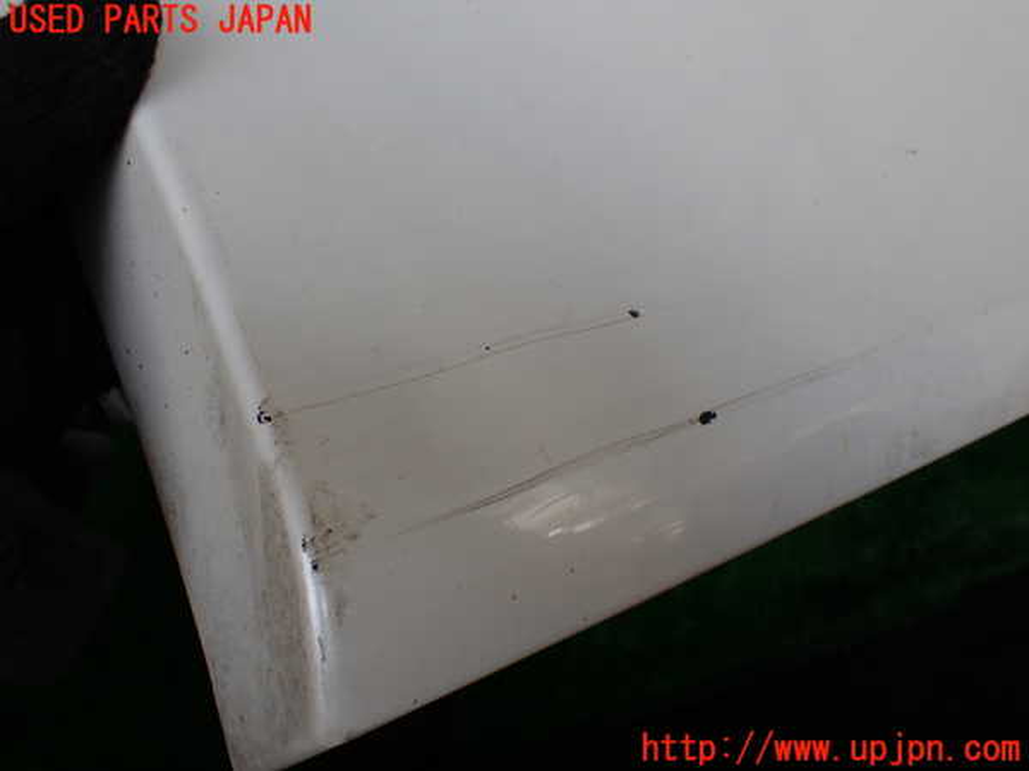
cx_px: 514
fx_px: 892
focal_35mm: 30
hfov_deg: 60.0
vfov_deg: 46.8
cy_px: 386
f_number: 3.2
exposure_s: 1/160
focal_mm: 5.4
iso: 100
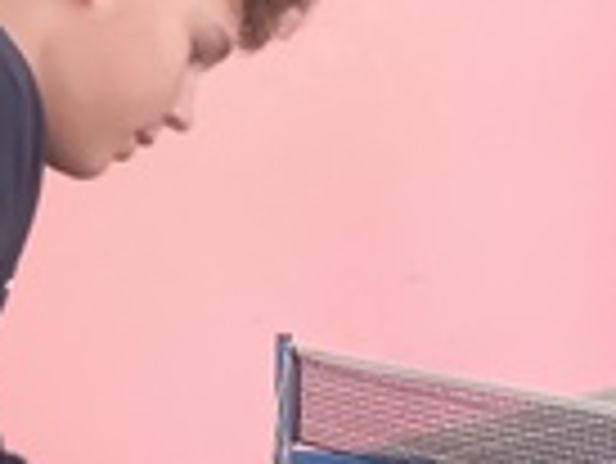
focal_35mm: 134
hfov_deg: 14.7
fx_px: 2387
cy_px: 450
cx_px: 398
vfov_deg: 11.0
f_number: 1.6
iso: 800
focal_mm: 6.14
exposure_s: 1/100
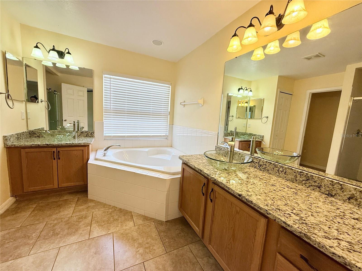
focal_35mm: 14
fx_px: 146
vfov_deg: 85.7
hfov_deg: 102.1
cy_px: 136
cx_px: 181
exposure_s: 1/120
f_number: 2.2
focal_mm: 2.22
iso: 100
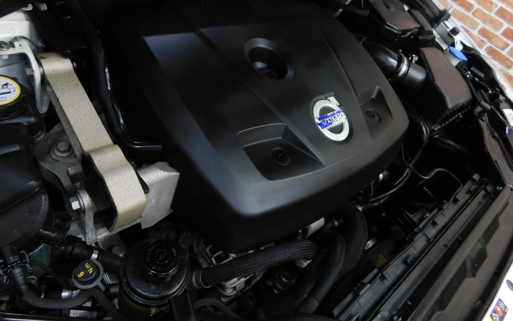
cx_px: 259
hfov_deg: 72.5
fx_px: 350
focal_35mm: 25
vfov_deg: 49.1
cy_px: 133
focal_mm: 4
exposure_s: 1/30
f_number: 3
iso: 400
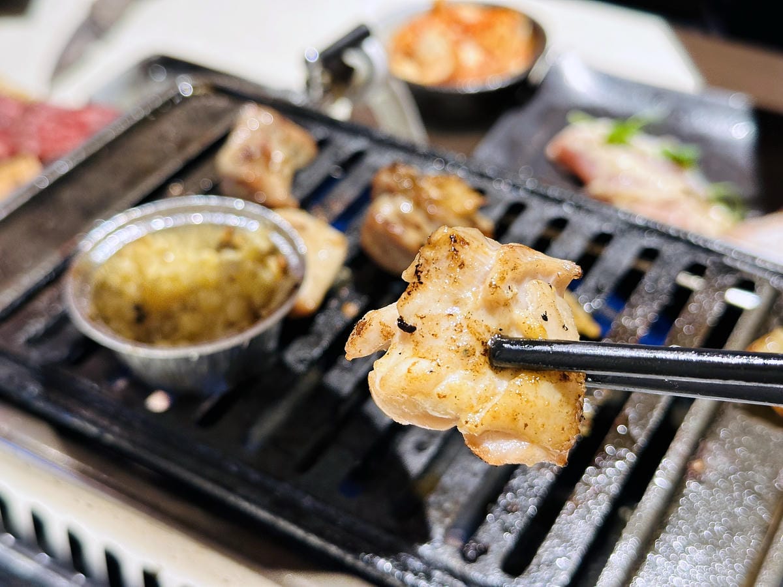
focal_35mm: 48
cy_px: 294
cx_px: 392
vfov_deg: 30.3
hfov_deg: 39.7
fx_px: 1086
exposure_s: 1/60
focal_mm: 6.86
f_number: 1.78
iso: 160
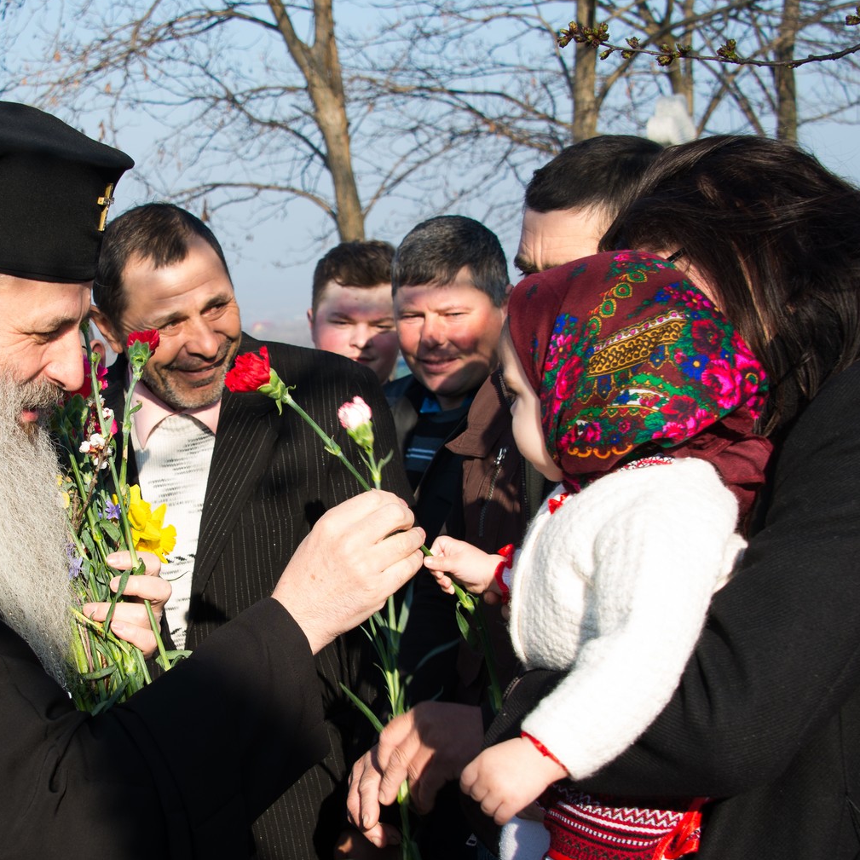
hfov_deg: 24.1
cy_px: 506
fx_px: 1996
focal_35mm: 71
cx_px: 251
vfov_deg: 24.3
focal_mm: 44
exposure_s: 1/100
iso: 100
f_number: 7.1
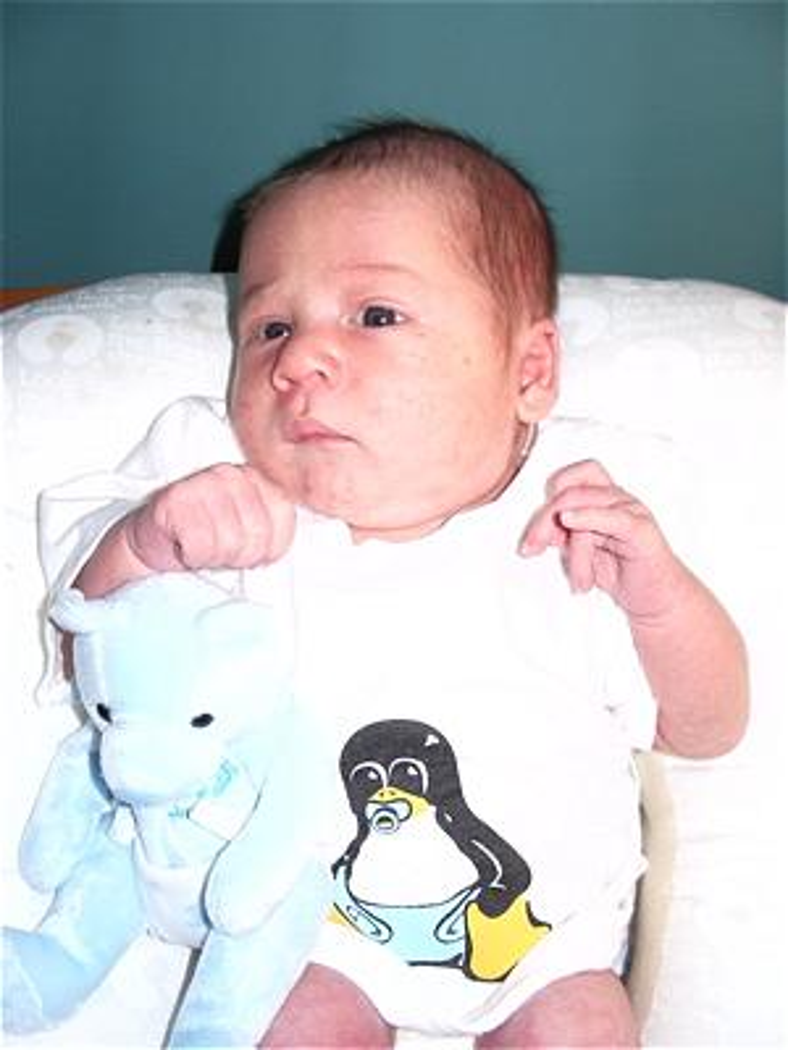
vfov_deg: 52.6
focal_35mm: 35
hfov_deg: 40.7
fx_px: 1062
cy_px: 525
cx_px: 394
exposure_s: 1/40
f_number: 4.3
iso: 100
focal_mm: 5.8
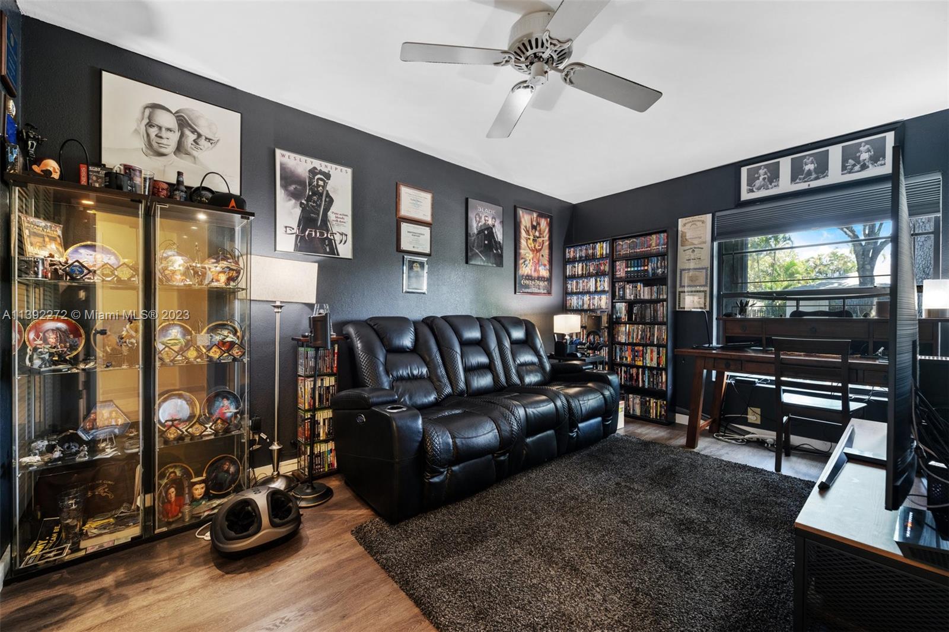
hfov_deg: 104.3
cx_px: 474
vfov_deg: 81.2
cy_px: 316
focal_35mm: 14
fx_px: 369
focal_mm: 14
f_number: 6.3
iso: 400
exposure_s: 1/1.67
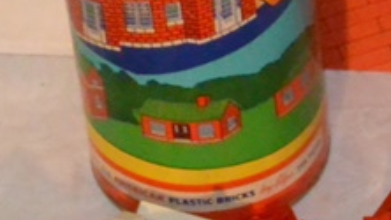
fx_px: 3381
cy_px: 400
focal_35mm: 326
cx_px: 572
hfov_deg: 6.5
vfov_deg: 3.7
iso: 3200
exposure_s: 1/60
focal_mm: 25.9
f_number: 5.3
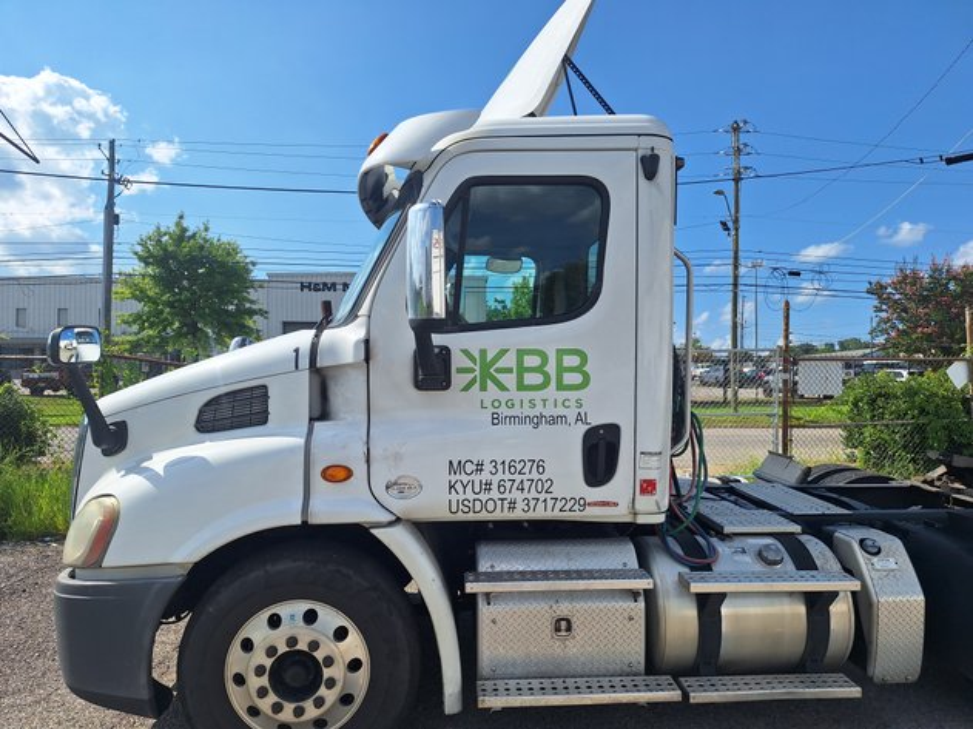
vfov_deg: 58.9
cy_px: 364
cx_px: 486
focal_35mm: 23
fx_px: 646
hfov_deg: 73.9
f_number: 1.8
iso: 40
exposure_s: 1/4149
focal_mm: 5.54
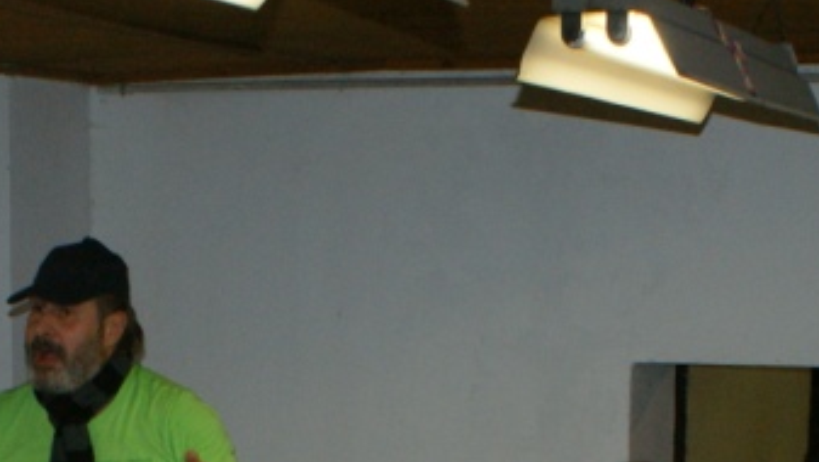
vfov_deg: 11.0
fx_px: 2282
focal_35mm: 105
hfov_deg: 20.3
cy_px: 748
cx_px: 386
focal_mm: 22
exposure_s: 1/60
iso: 400
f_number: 5.6
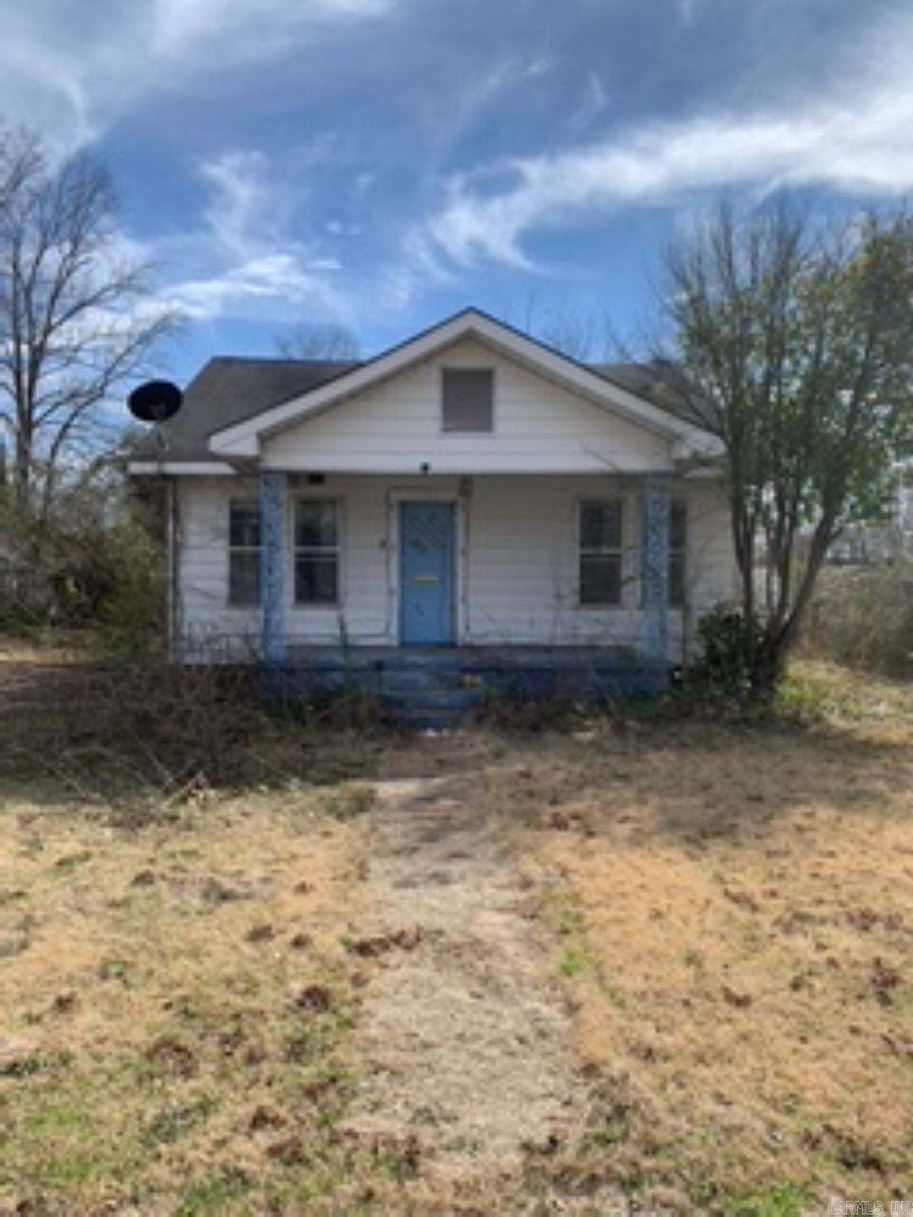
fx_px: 914
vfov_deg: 67.3
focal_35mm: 26
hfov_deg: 53.1
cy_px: 608
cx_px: 456
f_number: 1.8
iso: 25
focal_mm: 4.25
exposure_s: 1/2545
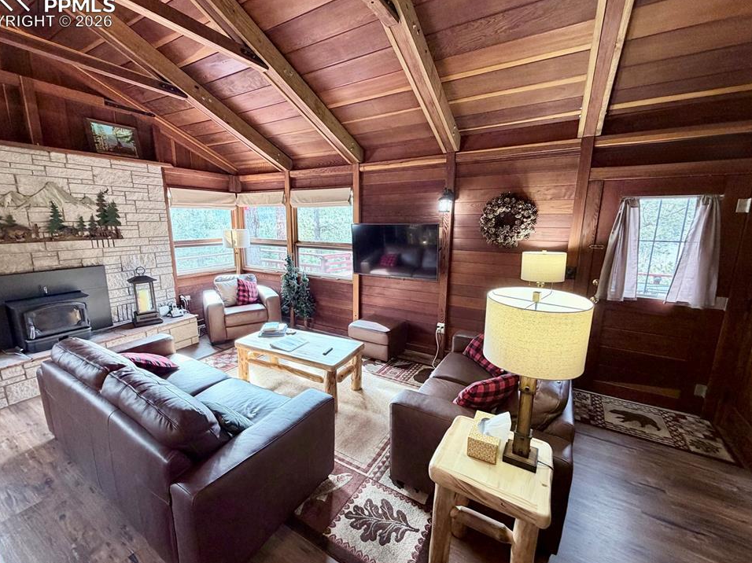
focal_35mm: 15
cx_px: 360
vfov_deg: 81.7
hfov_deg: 98.1
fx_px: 326
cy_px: 285
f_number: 2.2
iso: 200
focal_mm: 2.22
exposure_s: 1/60
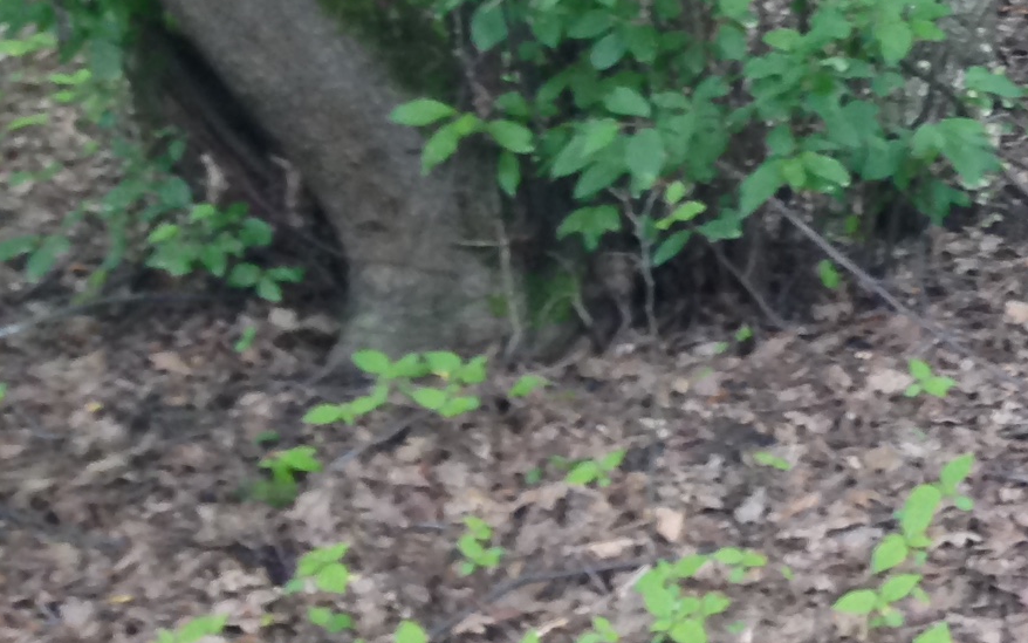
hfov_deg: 14.1
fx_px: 3643
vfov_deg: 9.8
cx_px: 1905
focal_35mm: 130
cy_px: -307
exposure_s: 1/20
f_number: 2.4
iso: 100
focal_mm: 4.12
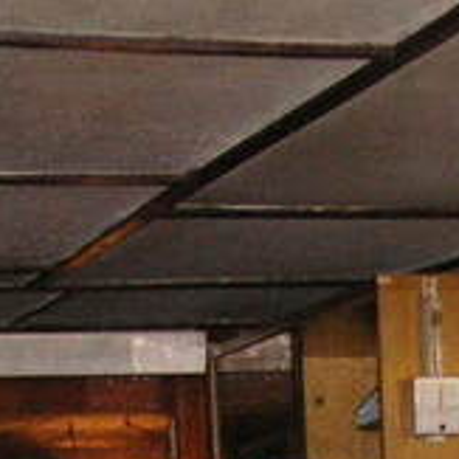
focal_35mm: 161
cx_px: 217
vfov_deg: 10.3
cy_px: 819
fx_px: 2415
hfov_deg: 10.9
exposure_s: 1/45
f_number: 2.8
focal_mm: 6.1
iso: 160
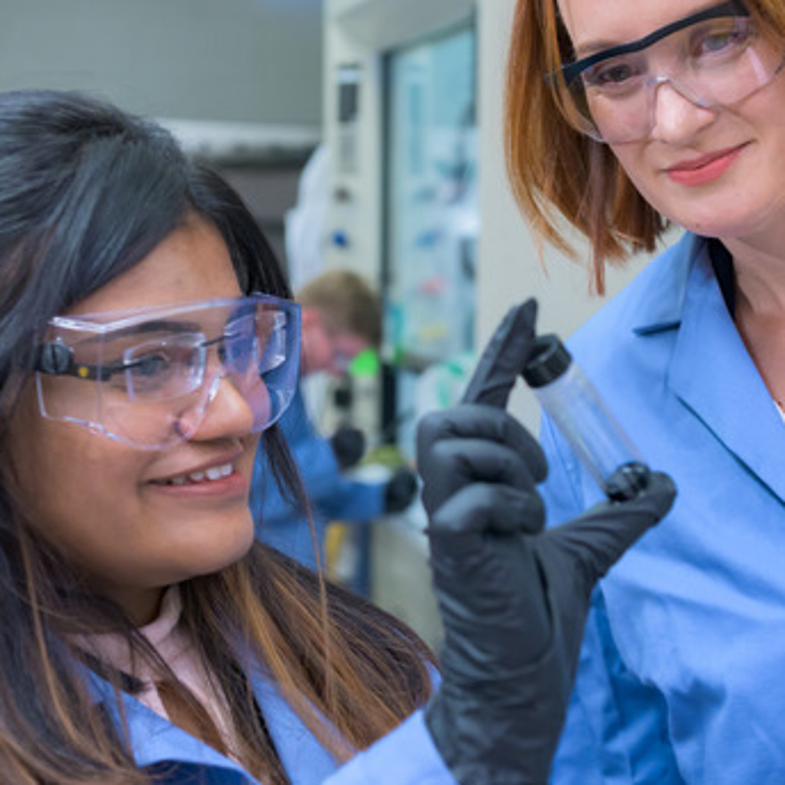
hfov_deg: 19.5
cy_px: 385
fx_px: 2283
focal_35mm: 89
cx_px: 495
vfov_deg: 19.5
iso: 800
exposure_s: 1/200
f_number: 4
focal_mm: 45
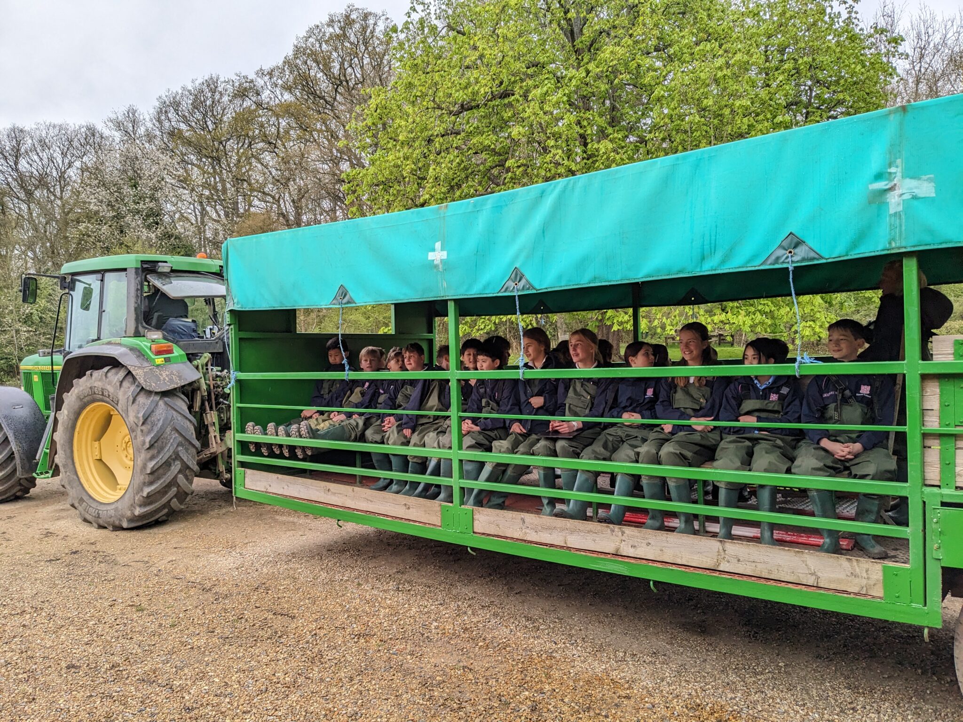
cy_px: 361
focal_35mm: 27
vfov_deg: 51.4
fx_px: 751
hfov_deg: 65.3
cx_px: 482
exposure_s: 1/325
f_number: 1.73
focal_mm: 4.38
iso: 46
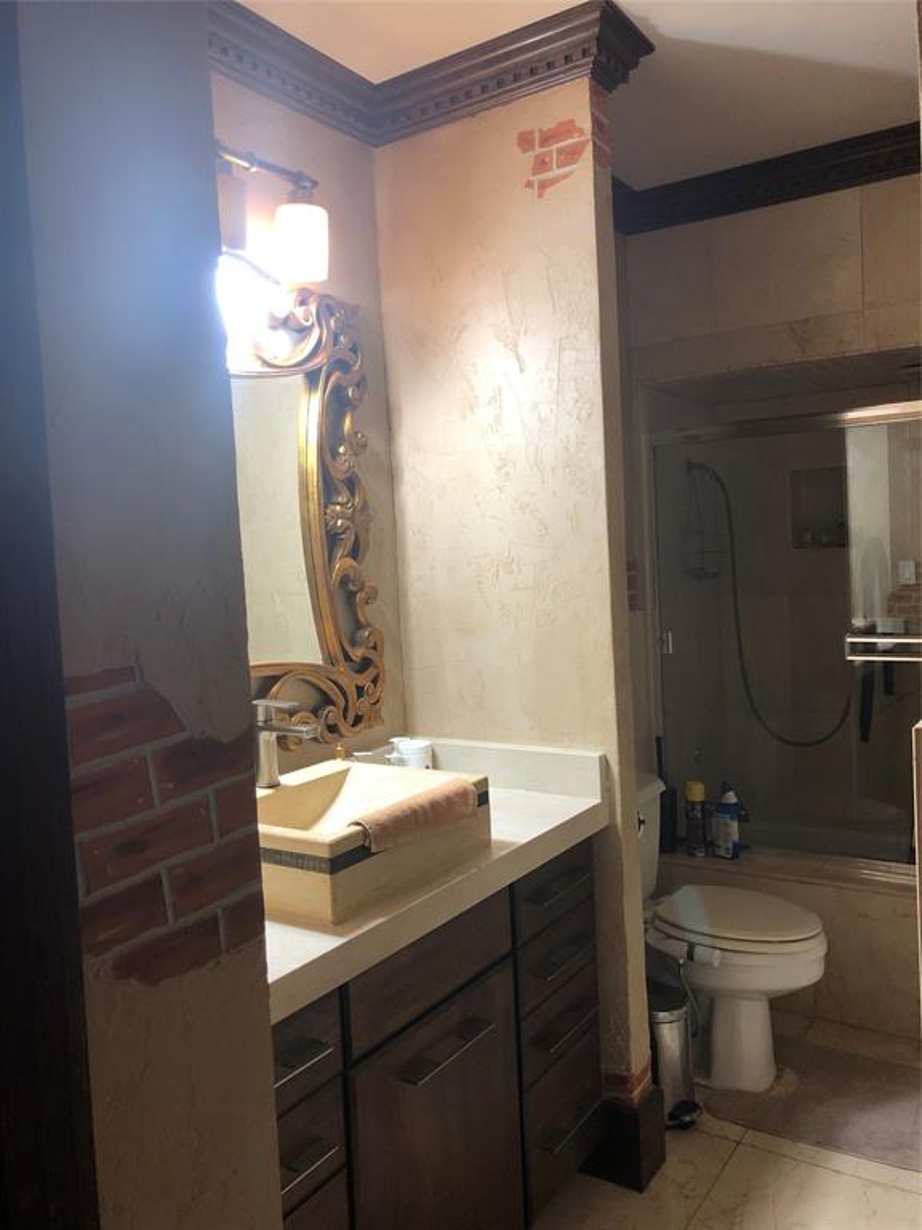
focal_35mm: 28
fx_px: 994
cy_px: 615
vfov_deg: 63.4
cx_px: 461
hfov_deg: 49.7
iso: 40
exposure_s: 1/30
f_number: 1.8
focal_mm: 3.99
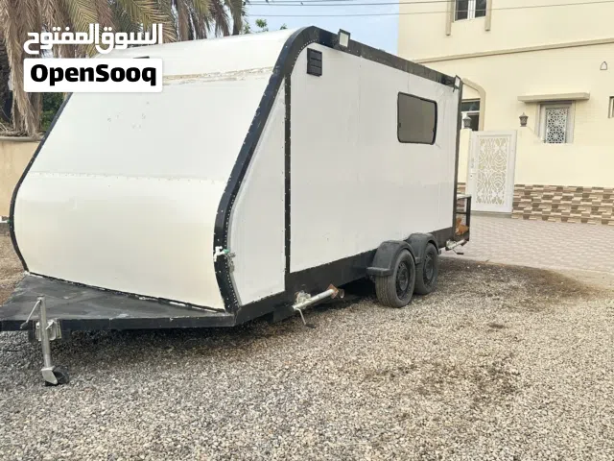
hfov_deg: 71.6
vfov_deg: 56.8
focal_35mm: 24
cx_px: 307
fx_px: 426
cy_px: 230
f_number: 1.78
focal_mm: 6.86
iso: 80
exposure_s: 1/295
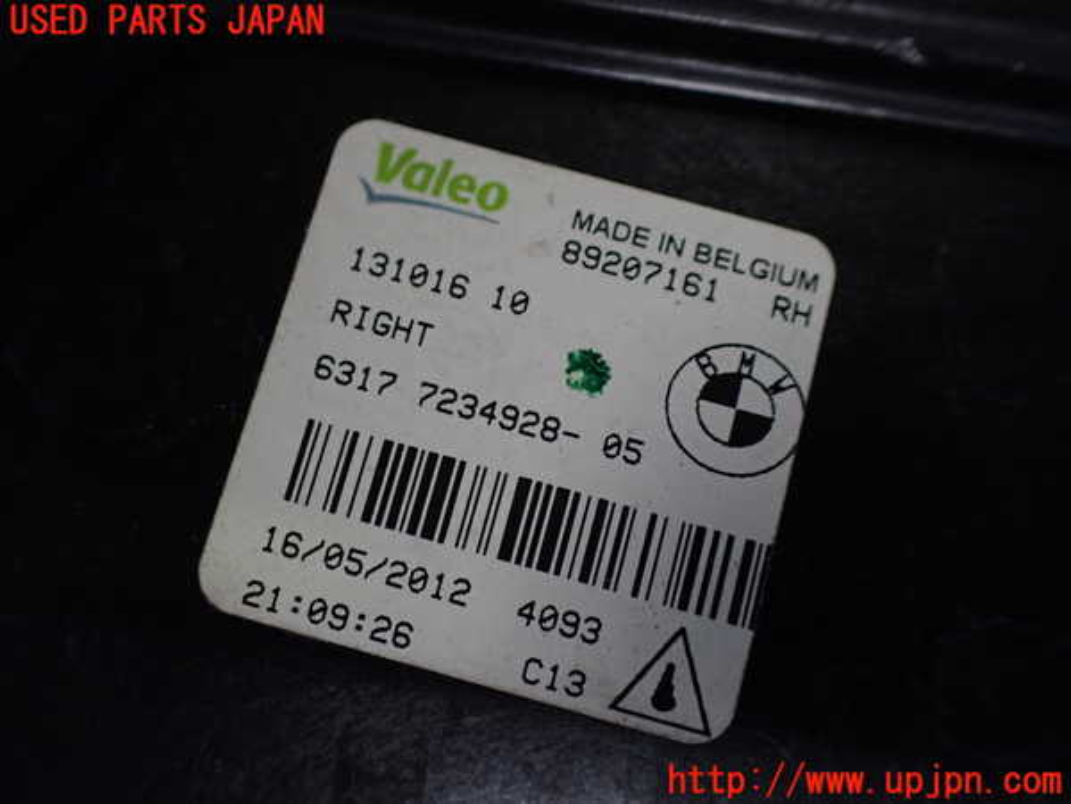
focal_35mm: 30
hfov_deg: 60.0
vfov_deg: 46.8
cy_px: 402
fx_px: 928
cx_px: 536
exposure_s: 1/125
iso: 320
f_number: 2.3
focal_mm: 5.4
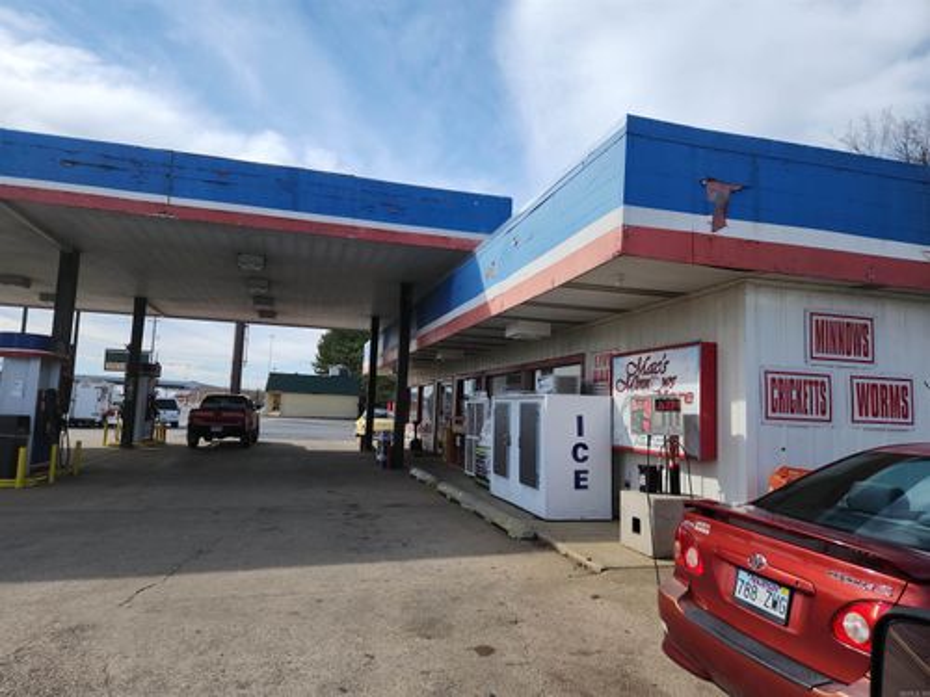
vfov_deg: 58.9
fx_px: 618
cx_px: 465
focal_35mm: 23
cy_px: 348
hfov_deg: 73.9
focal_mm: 5.4
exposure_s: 1/1425
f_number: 1.8
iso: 20
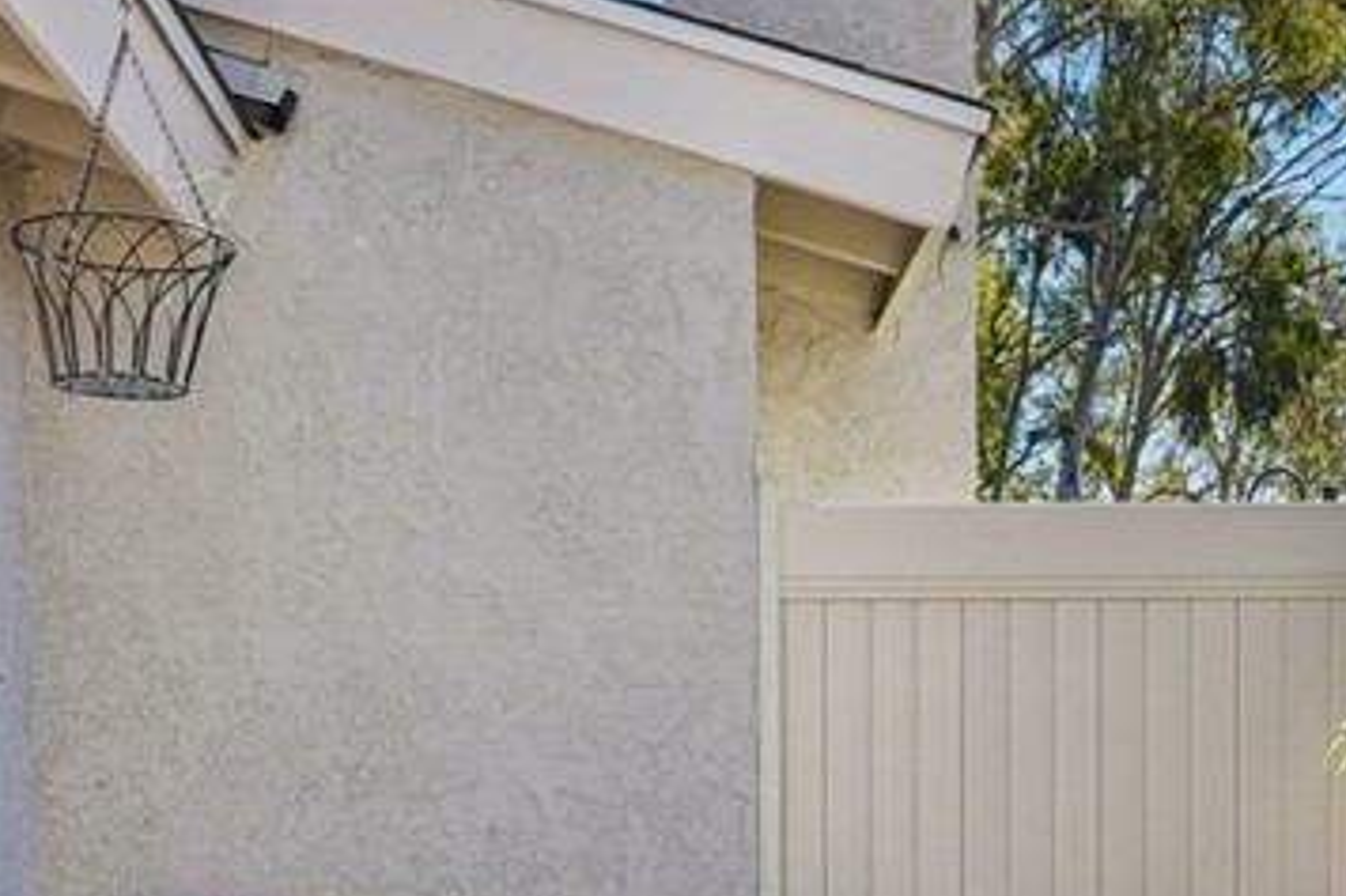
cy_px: 824
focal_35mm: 46
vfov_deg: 28.0
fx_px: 1719
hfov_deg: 42.6
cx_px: 567
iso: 400
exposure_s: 1/400
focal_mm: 16
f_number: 8
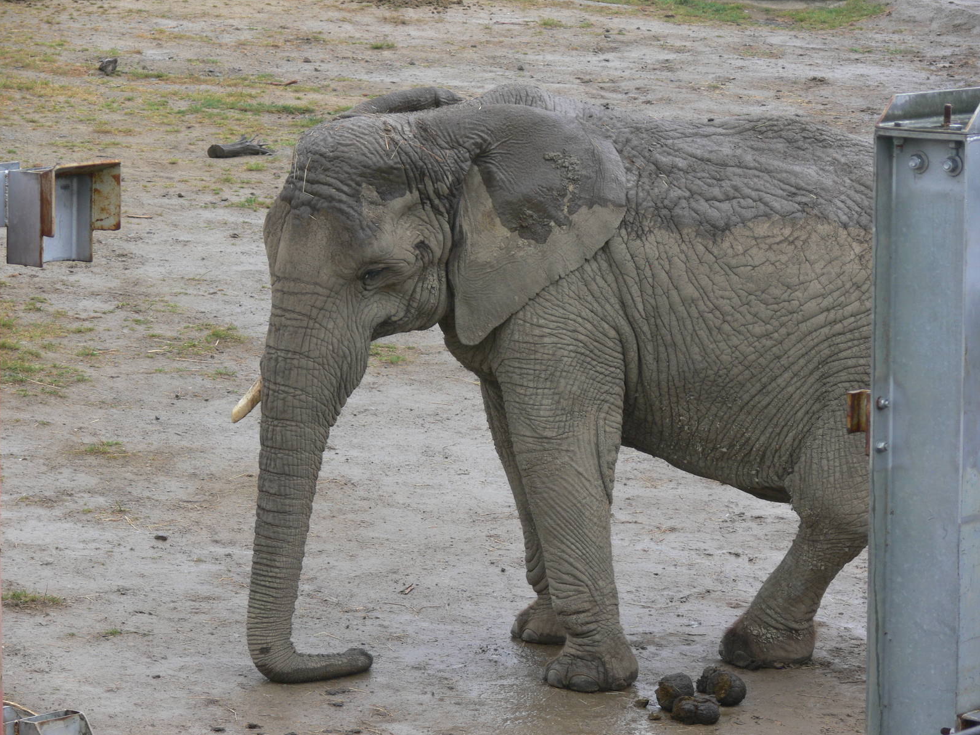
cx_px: 488
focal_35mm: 165
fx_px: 4672
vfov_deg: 9.0
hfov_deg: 12.0
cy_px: 366
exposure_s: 1/125
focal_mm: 34.7
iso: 80
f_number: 4
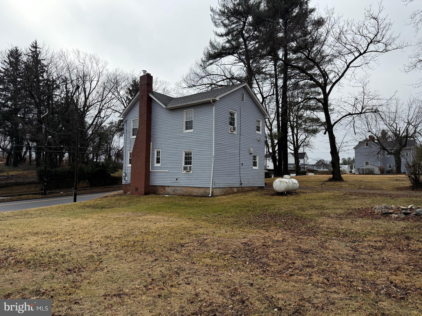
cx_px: 211
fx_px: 293
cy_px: 158
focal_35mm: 24
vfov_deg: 56.8
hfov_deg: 71.6
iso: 100
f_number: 1.78
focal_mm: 6.76
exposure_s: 1/6173
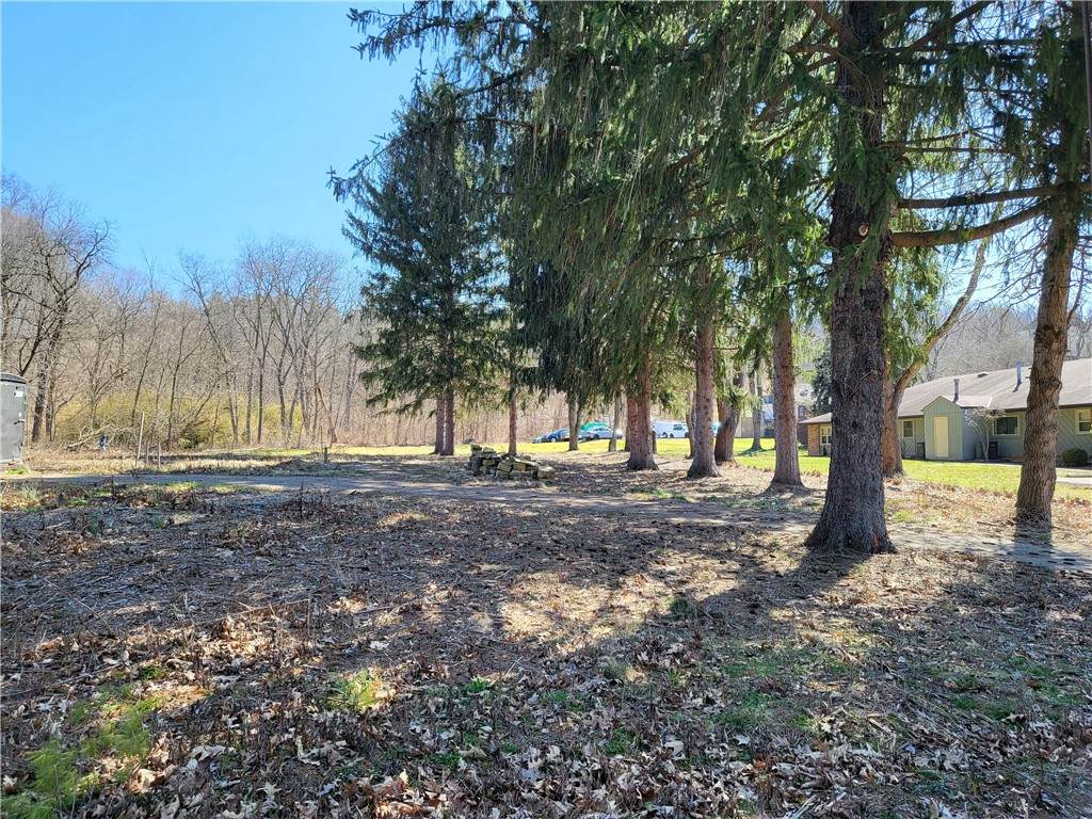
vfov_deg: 53.1
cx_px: 546
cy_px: 410
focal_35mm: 26
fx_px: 820
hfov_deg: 67.3
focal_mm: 4.25
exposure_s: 1/654
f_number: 1.8
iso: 50
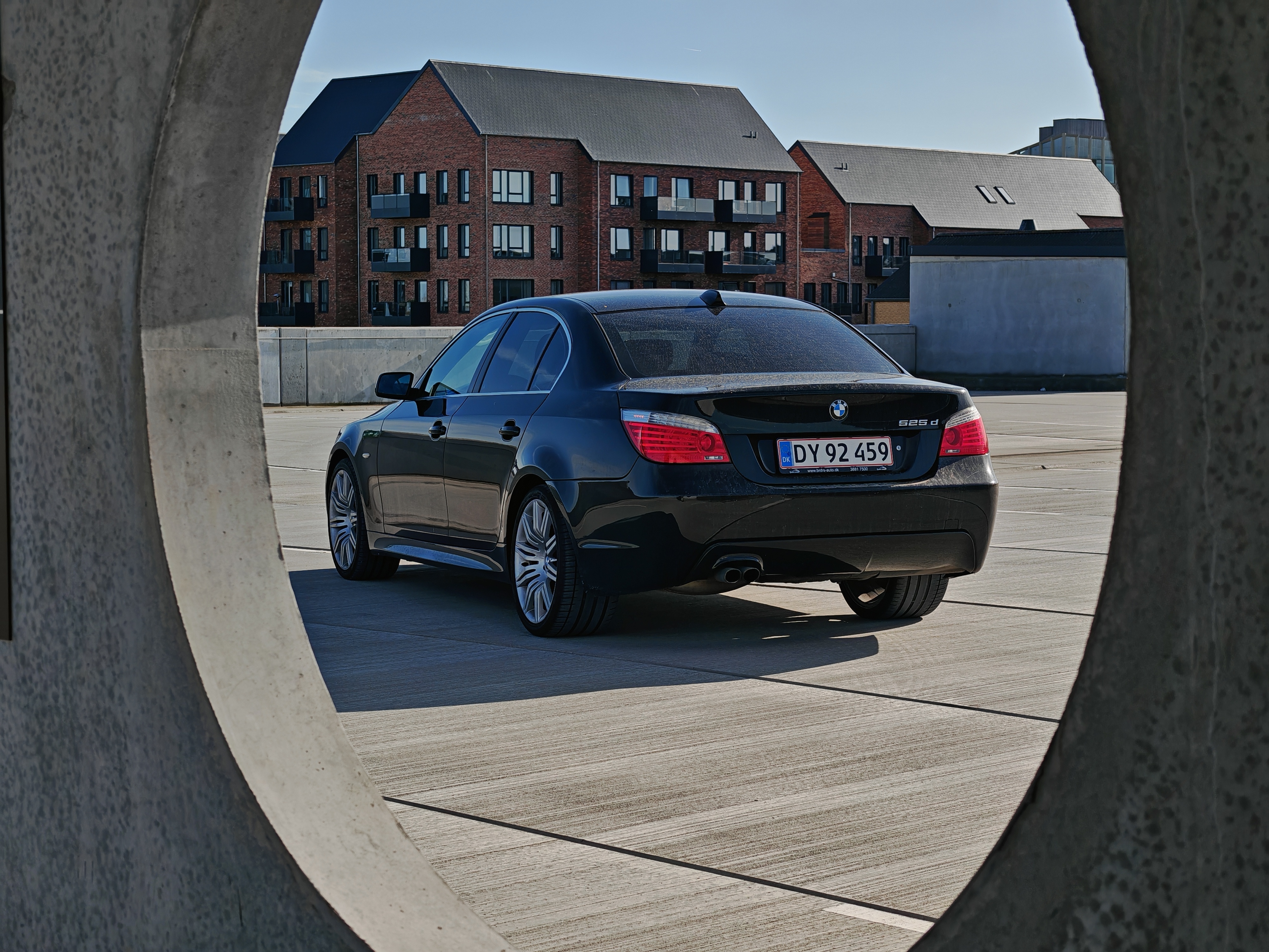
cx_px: 634
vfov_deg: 20.4
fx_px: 2639
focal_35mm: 72
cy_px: 476
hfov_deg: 27.0
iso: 50
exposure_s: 1/510
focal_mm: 15.38
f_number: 2.6
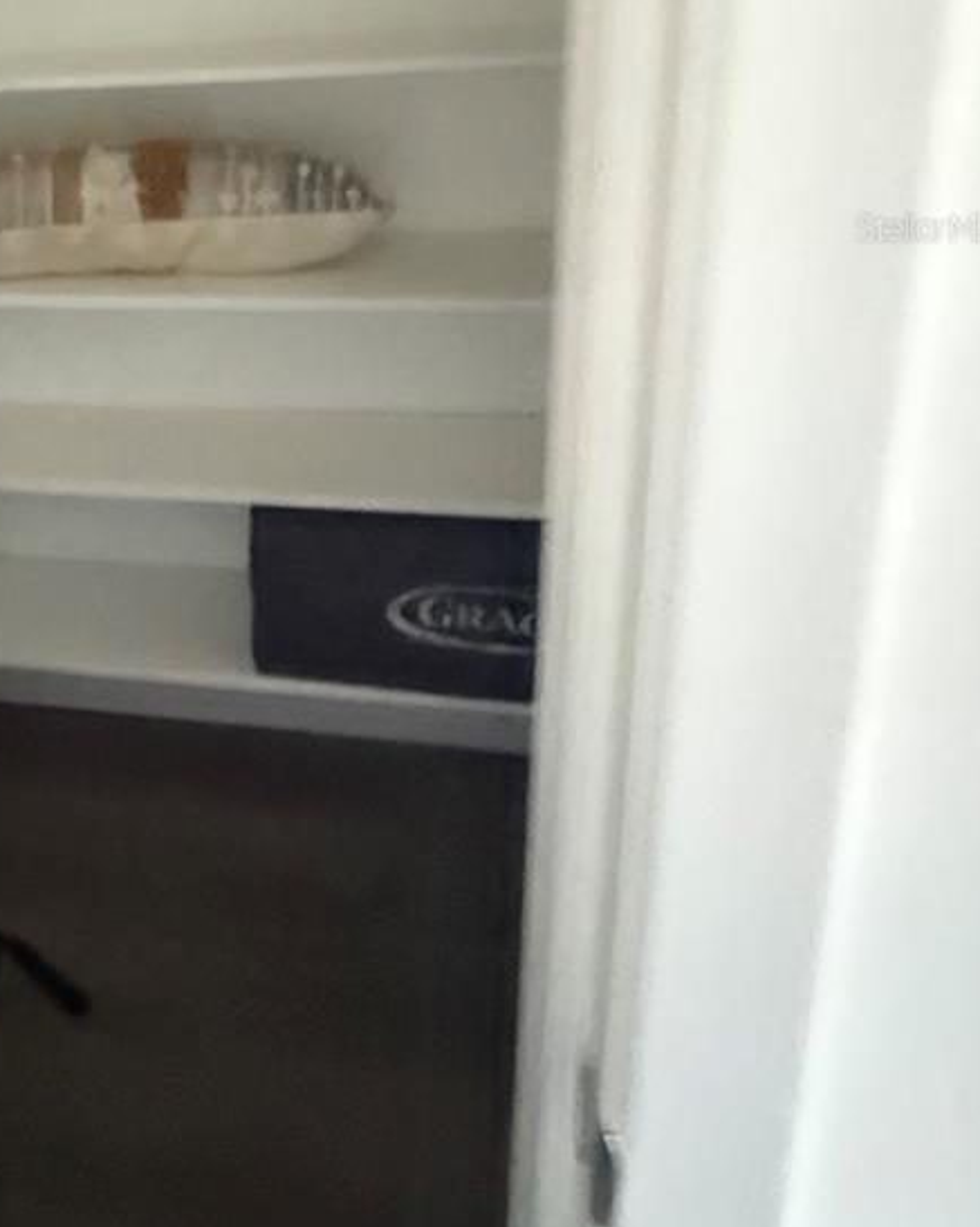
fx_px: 1089
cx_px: 7
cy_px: 227
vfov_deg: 54.3
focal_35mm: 30
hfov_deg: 42.2
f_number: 2.2
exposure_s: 1/46
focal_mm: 2.22
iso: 1600
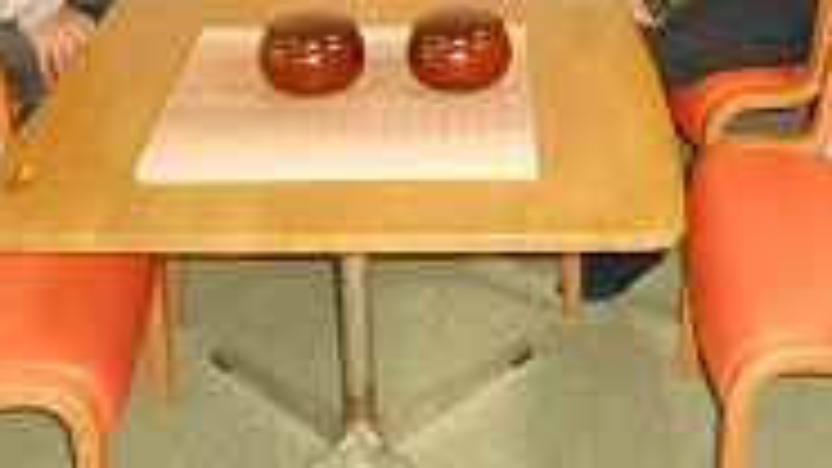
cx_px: 508
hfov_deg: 34.8
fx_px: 1323
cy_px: -58
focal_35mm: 60
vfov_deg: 19.2
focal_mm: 4.6
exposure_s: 1/25
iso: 500
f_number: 3.5
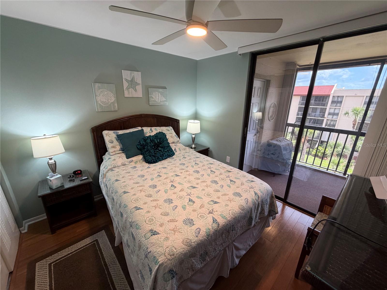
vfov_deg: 85.7
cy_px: 145
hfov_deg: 102.1
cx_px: 194
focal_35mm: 14
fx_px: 157
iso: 200
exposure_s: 1/120
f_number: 2.2
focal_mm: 2.22
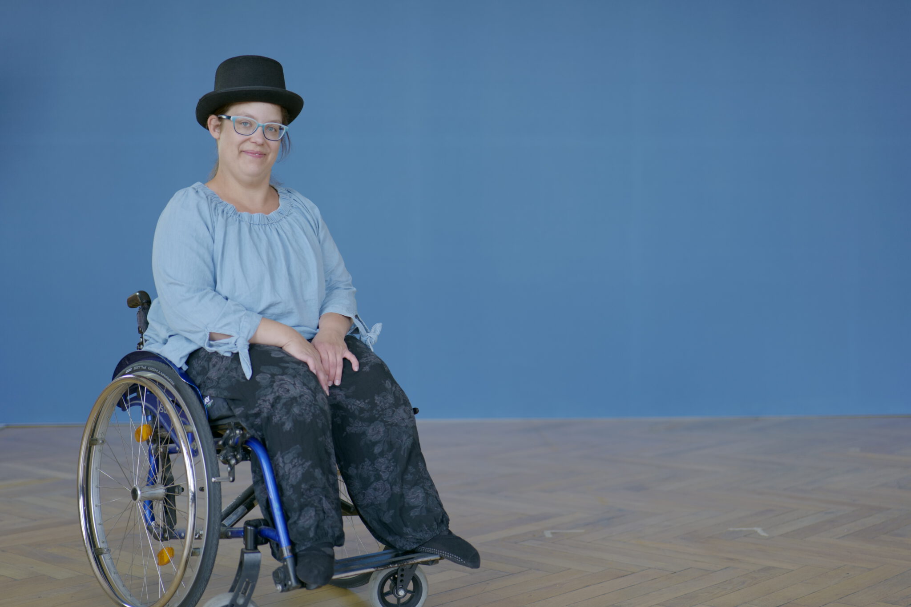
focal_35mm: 50
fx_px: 1265
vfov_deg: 27.0
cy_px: 304
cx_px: 456
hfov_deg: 39.6
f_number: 2
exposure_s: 1/200
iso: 200
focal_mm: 50
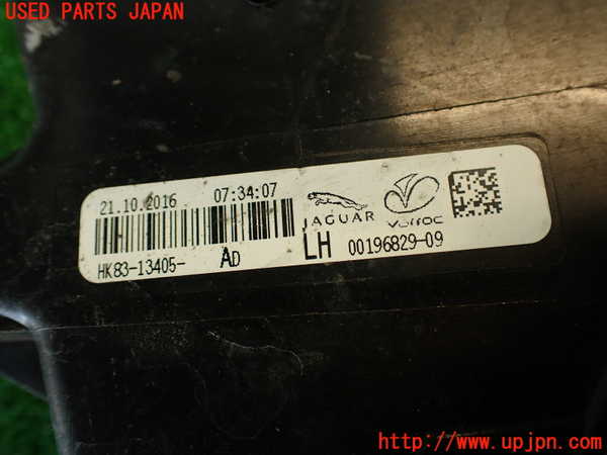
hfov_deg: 56.8
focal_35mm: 32
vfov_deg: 44.2
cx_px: 304
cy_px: 228
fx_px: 561
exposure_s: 1/60
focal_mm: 5.79
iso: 160
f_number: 2.4
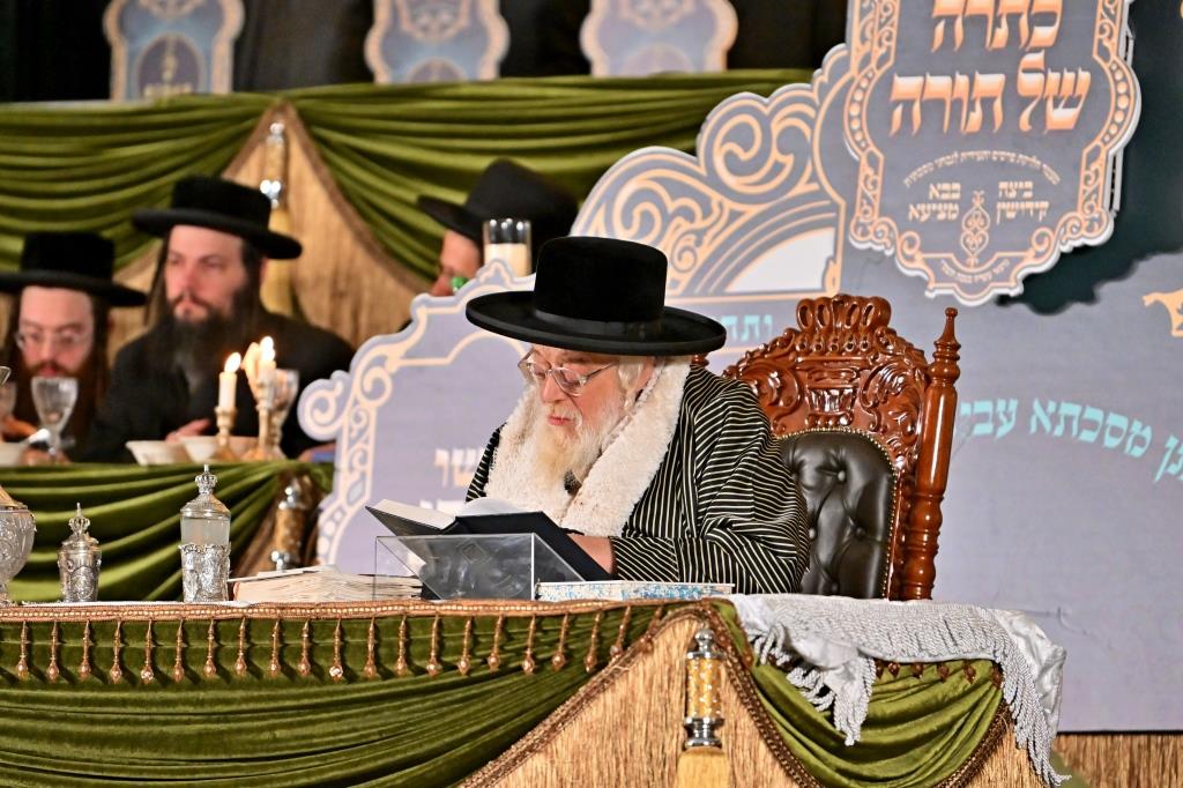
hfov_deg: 6.9
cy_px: 394
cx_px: 592
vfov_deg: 4.6
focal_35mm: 300
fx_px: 9855
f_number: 2.8
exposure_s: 1/250
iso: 1600
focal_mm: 200
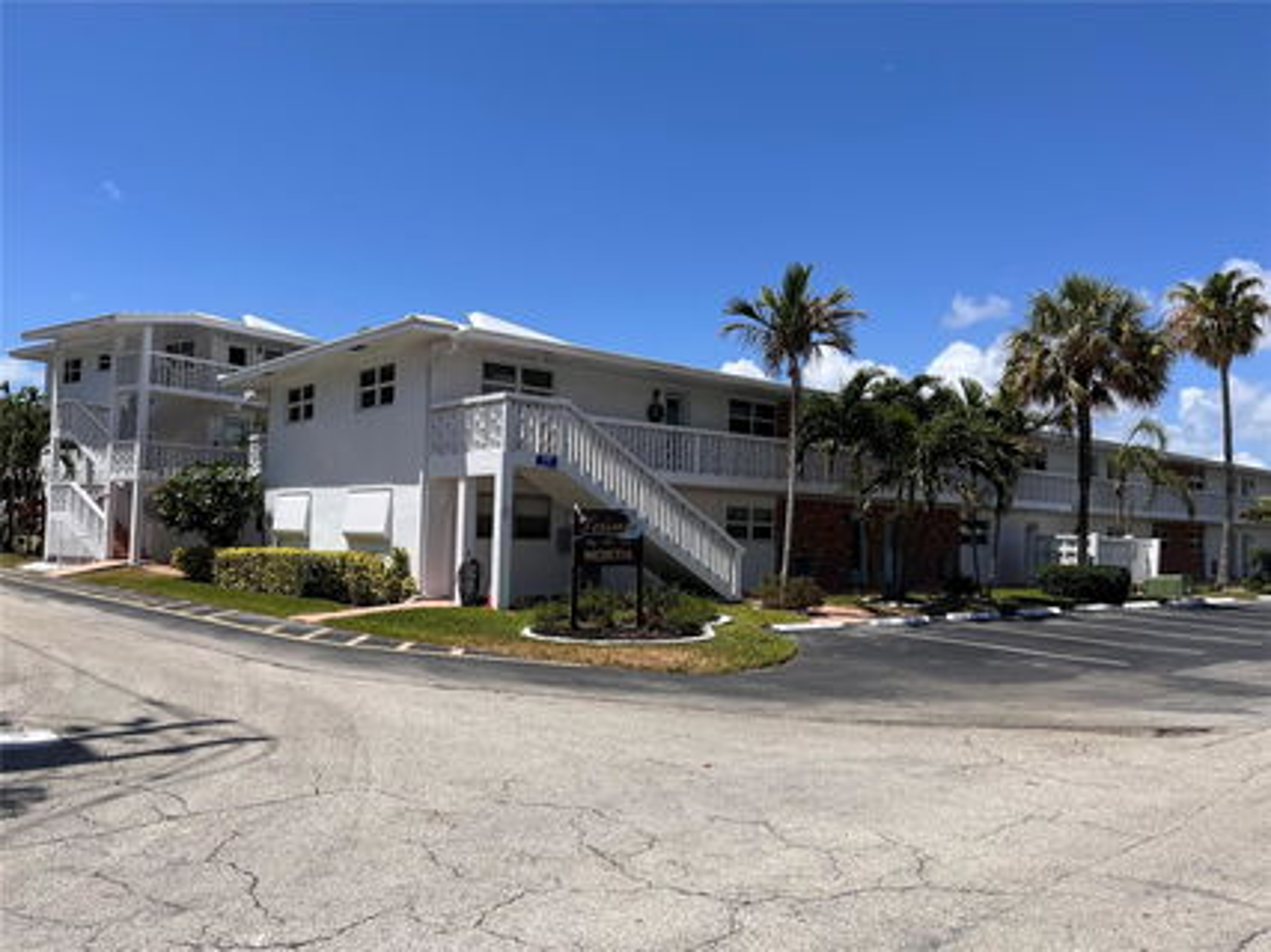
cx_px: 636
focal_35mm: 26
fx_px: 954
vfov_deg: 53.0
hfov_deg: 67.3
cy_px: 476
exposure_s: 1/5319
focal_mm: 5.1
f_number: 1.6
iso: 50
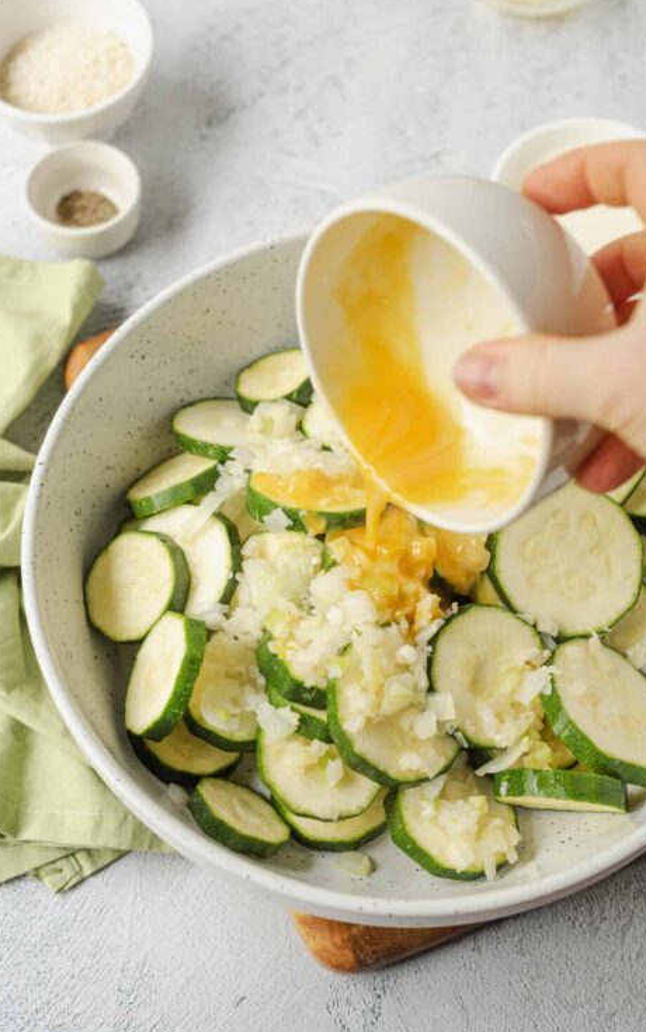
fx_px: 1463
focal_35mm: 52
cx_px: 310
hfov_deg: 24.9
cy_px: 520
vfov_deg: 38.9
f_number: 5
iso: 400
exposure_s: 1/30
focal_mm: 50
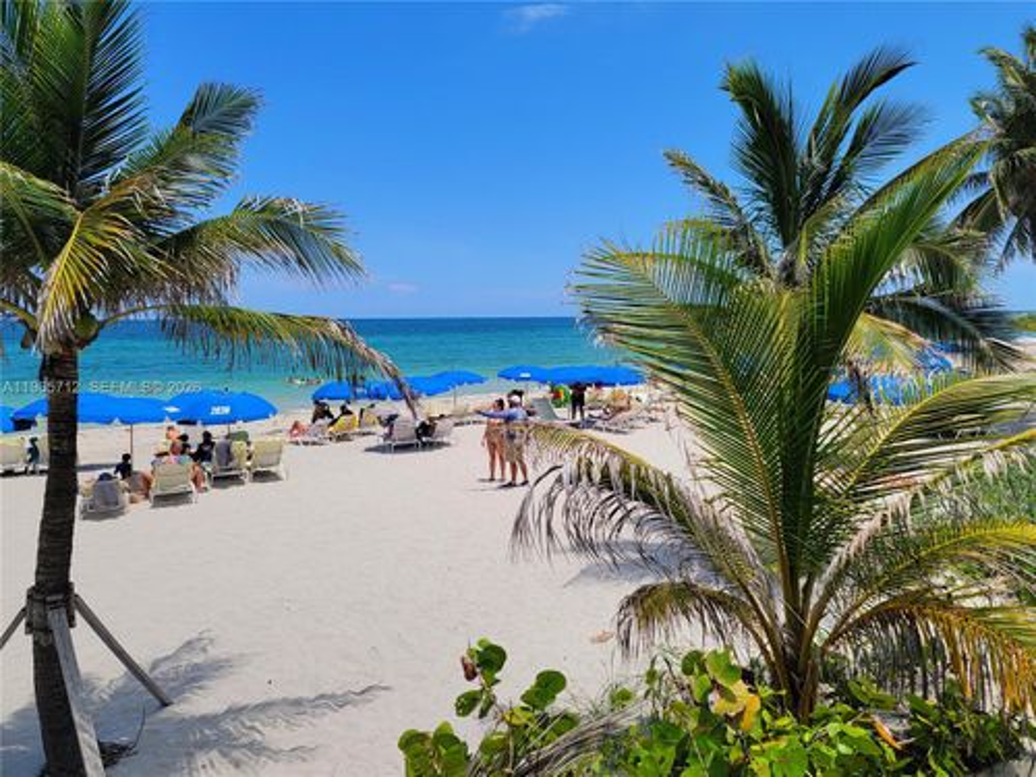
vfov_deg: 56.8
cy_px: 388
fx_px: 718
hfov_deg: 71.6
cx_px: 518
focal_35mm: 24
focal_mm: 6.7
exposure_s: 1/2000
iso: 16
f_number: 1.8
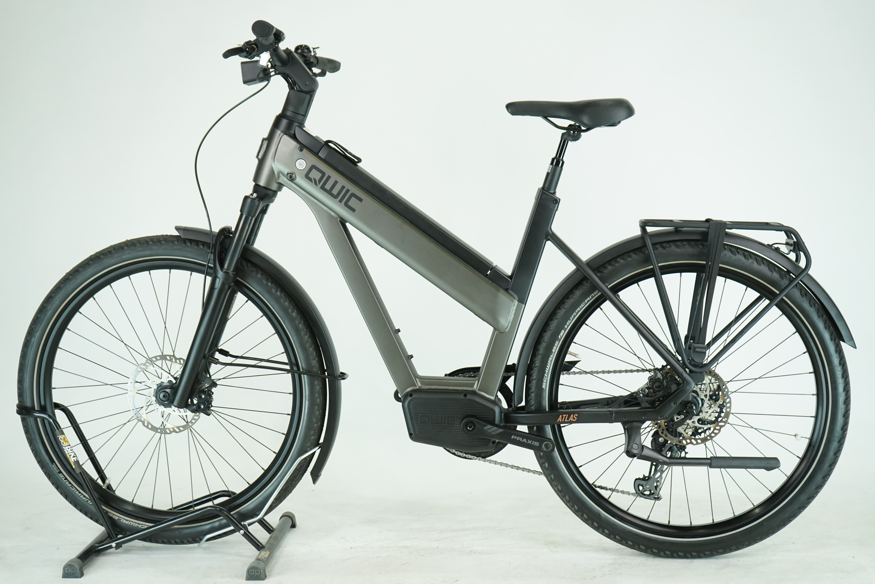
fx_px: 1264
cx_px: 438
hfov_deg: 38.2
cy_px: 292
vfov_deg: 26.0
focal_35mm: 52
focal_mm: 52
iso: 1600
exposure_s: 1/200
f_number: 5.6
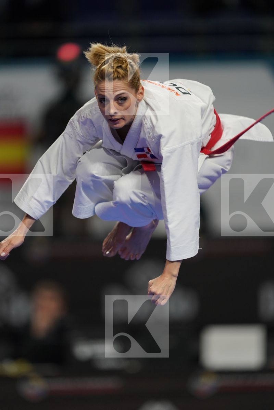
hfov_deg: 3.4
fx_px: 4566
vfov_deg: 5.2
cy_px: 205
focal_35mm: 400
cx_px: 137
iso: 800
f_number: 2.8
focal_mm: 400
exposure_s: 1/500
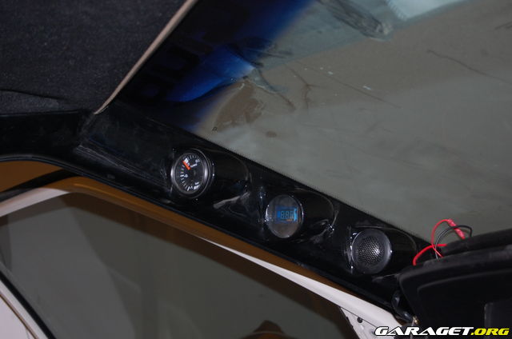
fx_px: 1065
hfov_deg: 27.0
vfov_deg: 18.1
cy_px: 170
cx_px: 256
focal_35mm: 75
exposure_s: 1/60
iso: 400
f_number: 5.6
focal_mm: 50
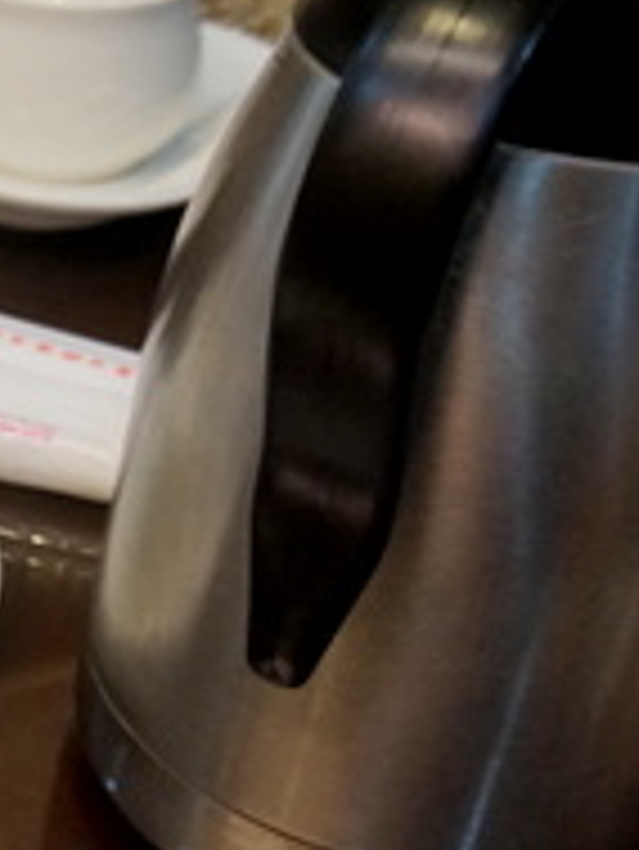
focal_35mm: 78
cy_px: 456
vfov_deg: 25.0
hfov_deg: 15.8
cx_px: -544
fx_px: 1918
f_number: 4
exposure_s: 1/160
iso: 1250
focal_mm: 16
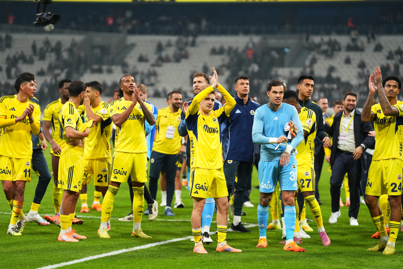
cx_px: 202
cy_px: 134
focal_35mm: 146
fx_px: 1634
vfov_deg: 9.4
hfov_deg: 14.1
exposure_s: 1/1250
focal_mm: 146
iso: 1600
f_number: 2.8
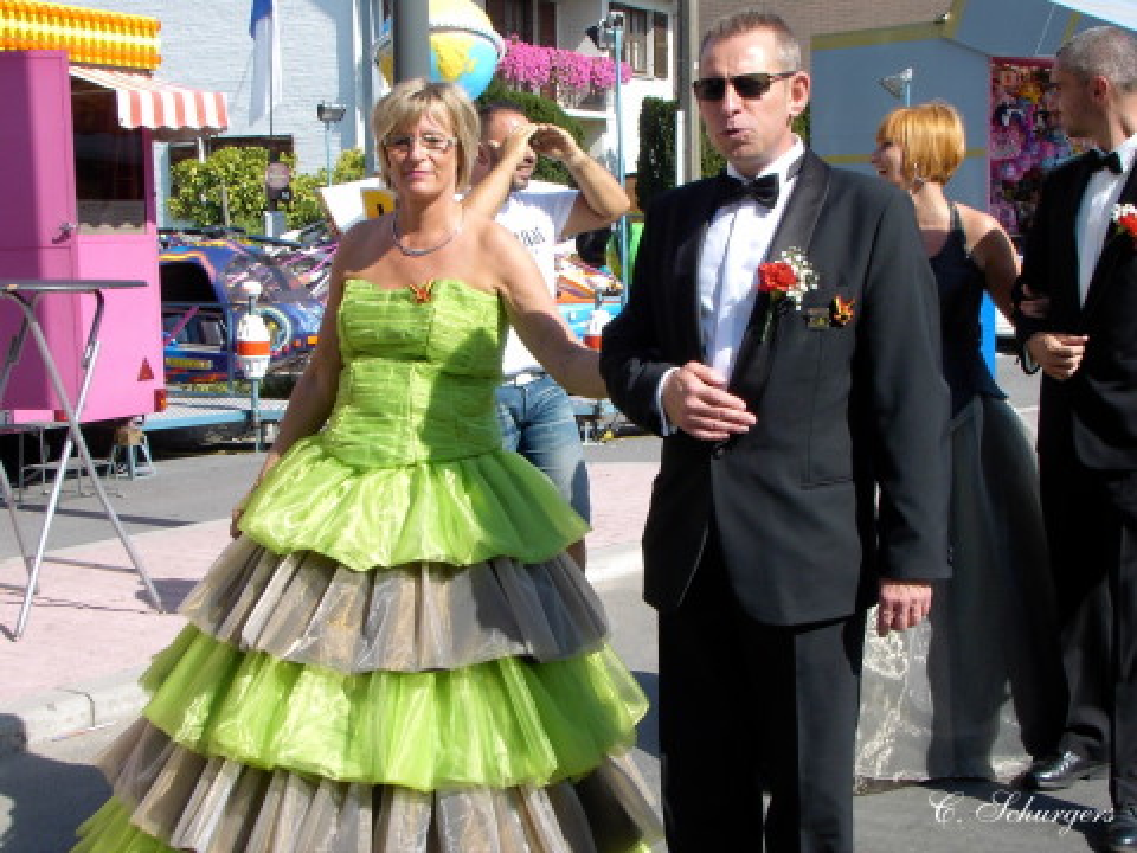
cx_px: 568
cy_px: 426
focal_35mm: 62
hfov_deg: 31.2
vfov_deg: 23.7
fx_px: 2036
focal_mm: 9.5
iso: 70
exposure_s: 1/210
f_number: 5
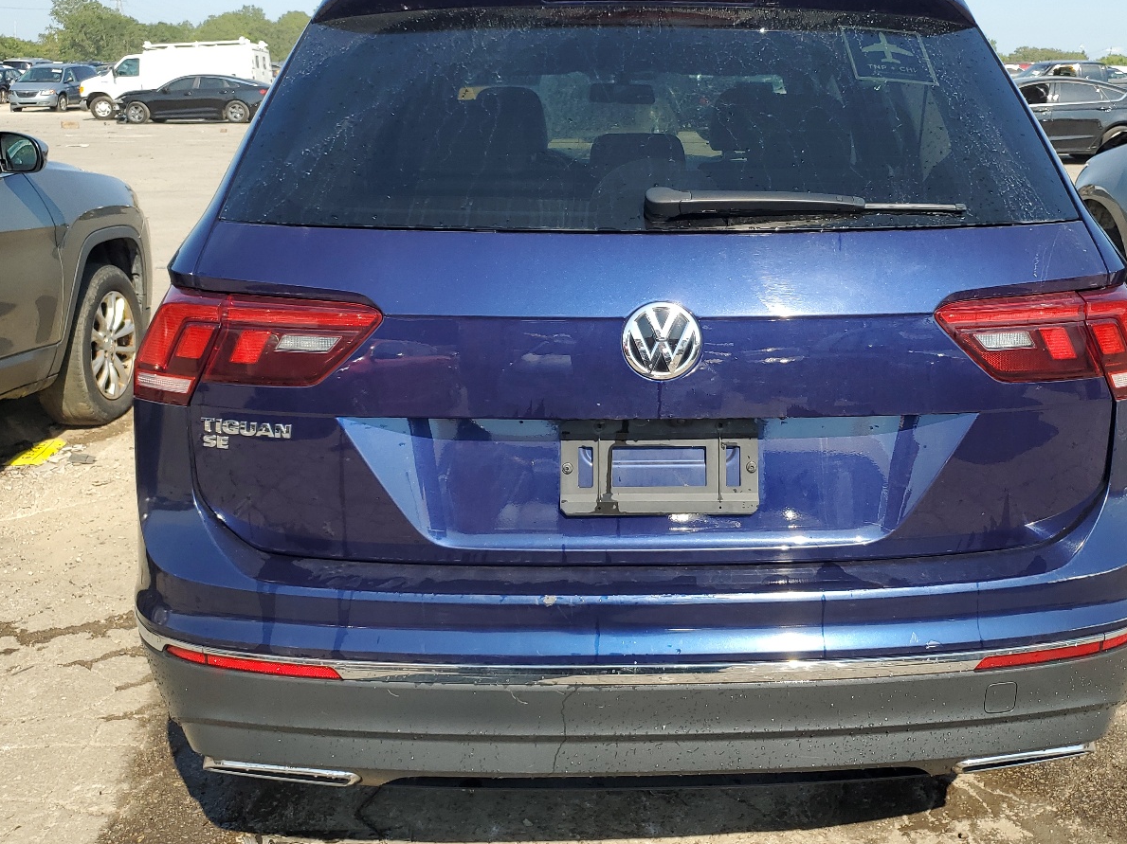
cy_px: 368
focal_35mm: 35
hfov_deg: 52.5
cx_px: 635
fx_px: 1139
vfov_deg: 40.6
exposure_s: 1/2000
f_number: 1.5
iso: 50
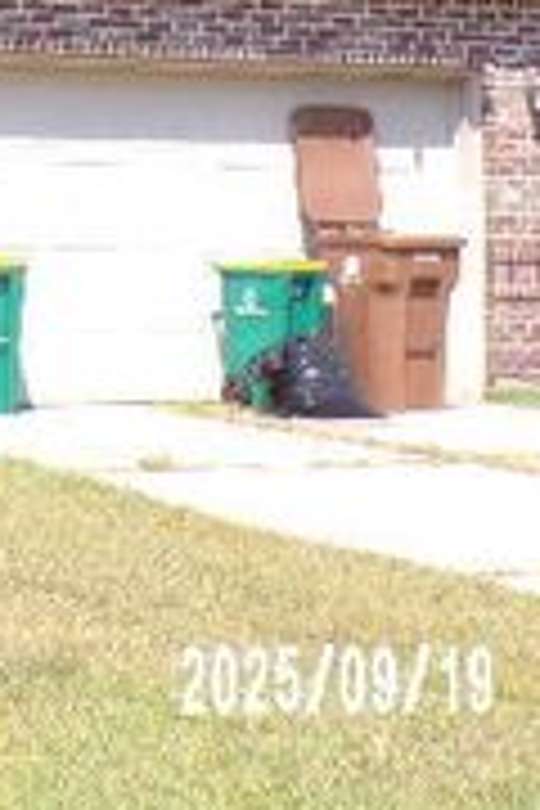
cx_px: -306
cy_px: 25
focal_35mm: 107
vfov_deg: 18.7
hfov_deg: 12.1
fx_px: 2407
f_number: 8.8
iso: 80
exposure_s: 1/60
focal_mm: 6.6
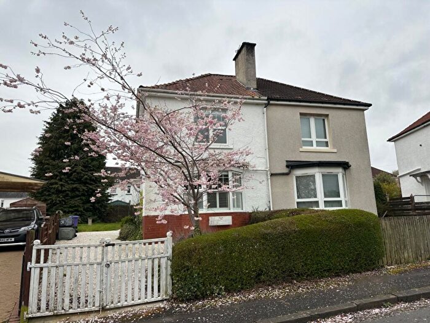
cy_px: 162
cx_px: 215
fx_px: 298
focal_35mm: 24
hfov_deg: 71.6
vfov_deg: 56.8
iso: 80
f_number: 1.78
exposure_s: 1/756
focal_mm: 6.86
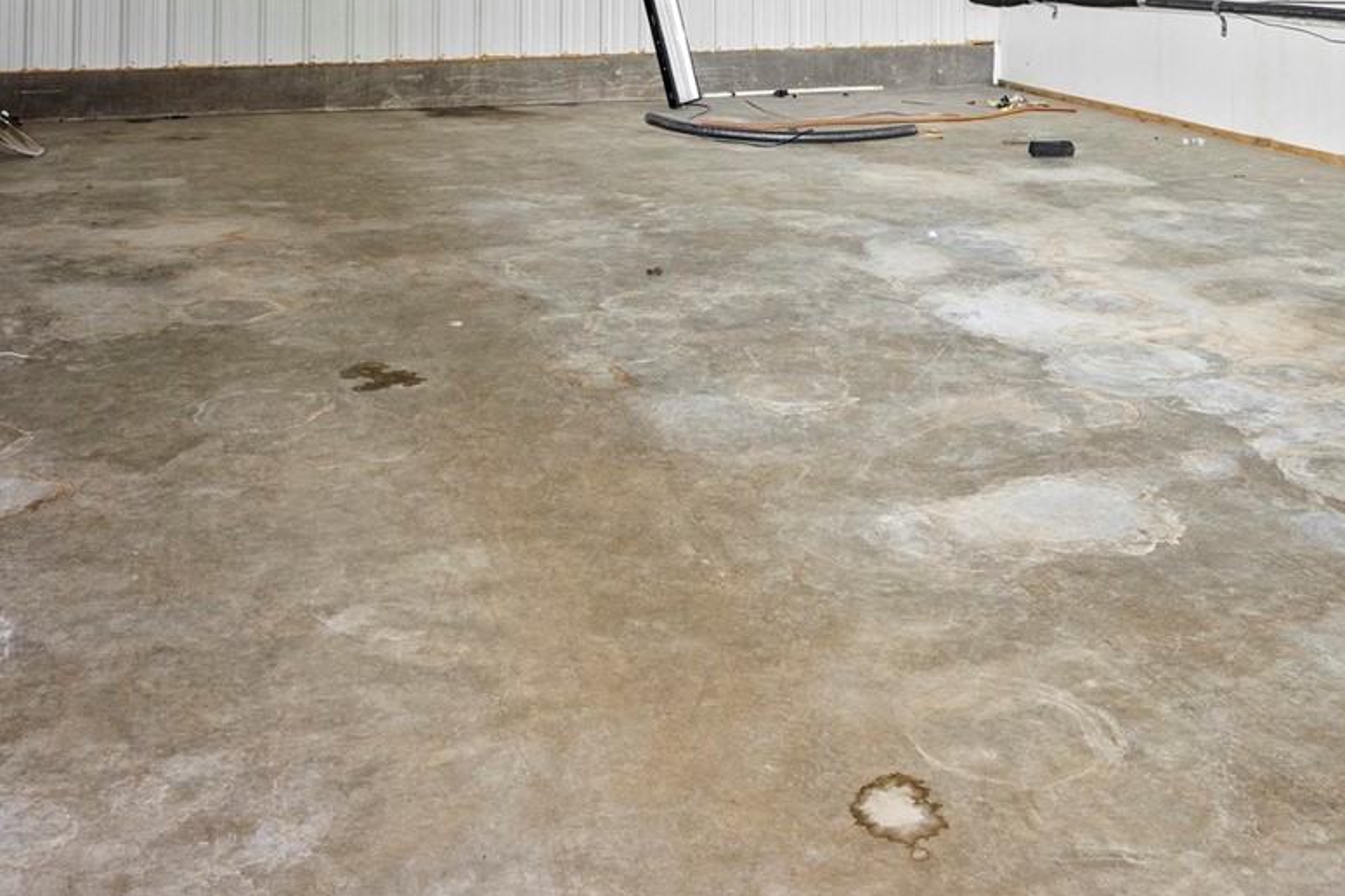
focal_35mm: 42
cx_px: 655
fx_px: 1569
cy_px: -32
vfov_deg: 29.4
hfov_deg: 46.4
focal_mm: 16
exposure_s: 3.2
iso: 640
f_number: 8
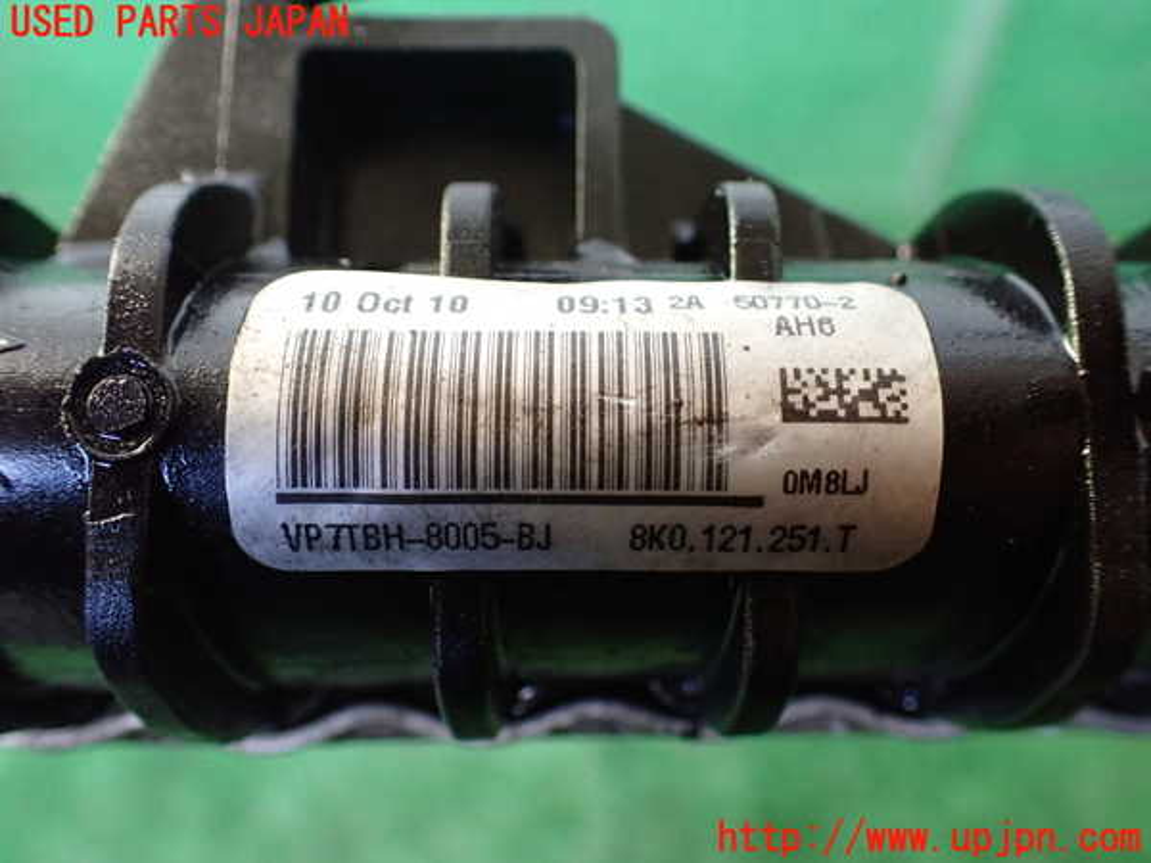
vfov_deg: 46.8
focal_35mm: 30
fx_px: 998
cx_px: 576
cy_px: 432
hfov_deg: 60.0
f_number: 2.3
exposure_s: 1/125
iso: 800
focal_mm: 5.4
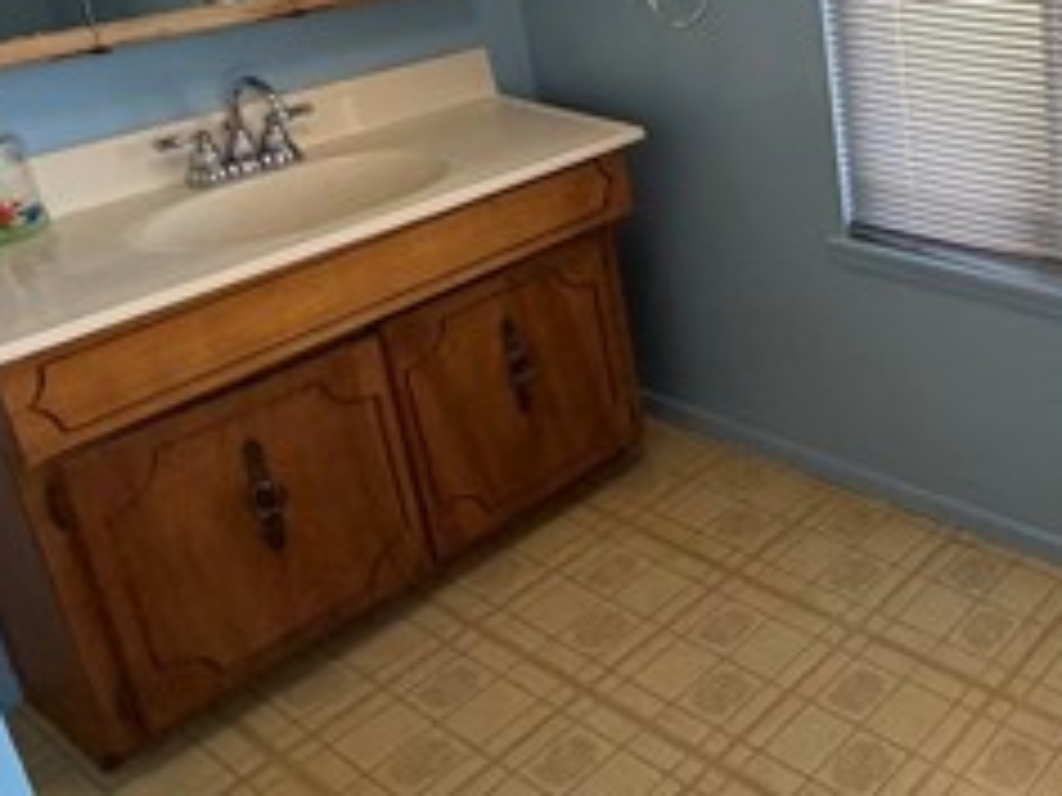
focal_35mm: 38
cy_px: 81
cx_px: 1192
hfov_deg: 39.3
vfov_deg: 35.5
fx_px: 1166
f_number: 2.2
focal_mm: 2.22
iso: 200
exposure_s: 1/120
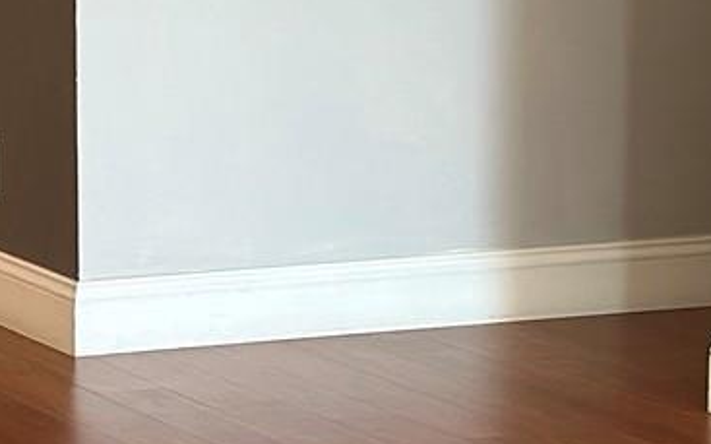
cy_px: 159
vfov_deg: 5.9
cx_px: 54
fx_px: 4300
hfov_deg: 9.4
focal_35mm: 222
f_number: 1.78
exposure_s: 1/60
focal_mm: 6.86
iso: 160
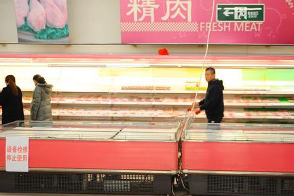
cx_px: 178
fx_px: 530
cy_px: 83
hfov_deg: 30.9
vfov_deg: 20.9
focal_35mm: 65
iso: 2000
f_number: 2.8
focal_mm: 44
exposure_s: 1/400
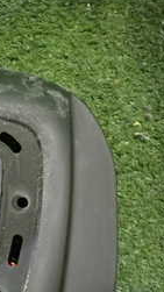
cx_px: -41
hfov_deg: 17.5
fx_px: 503
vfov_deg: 31.3
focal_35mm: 65
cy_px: 247
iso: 1000
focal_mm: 4.5
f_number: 2
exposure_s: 1/60
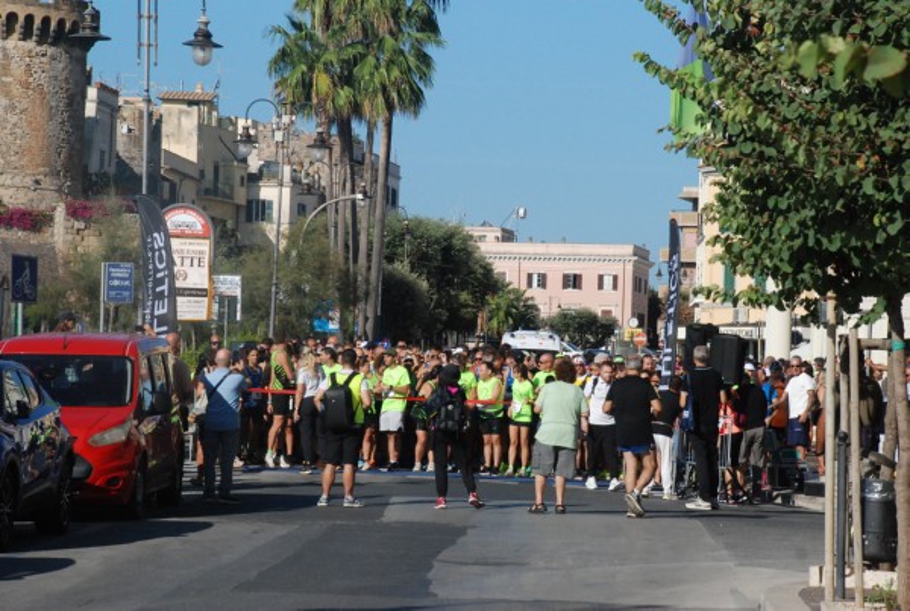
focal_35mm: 128
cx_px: 455
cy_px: 306
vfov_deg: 10.8
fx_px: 3230
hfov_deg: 16.0
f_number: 9
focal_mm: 85
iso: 1000
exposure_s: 1/2000
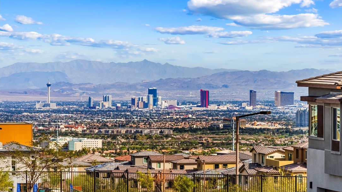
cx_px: 171
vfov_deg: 6.9
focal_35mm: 176
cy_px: 106
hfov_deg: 12.2
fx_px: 1596
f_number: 11
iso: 320
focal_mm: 167
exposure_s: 1/8000
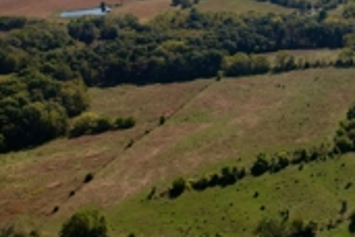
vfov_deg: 23.0
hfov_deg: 31.7
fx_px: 572
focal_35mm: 58
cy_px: 37
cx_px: 359
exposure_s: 1/200
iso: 100
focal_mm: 8.38
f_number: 2.8
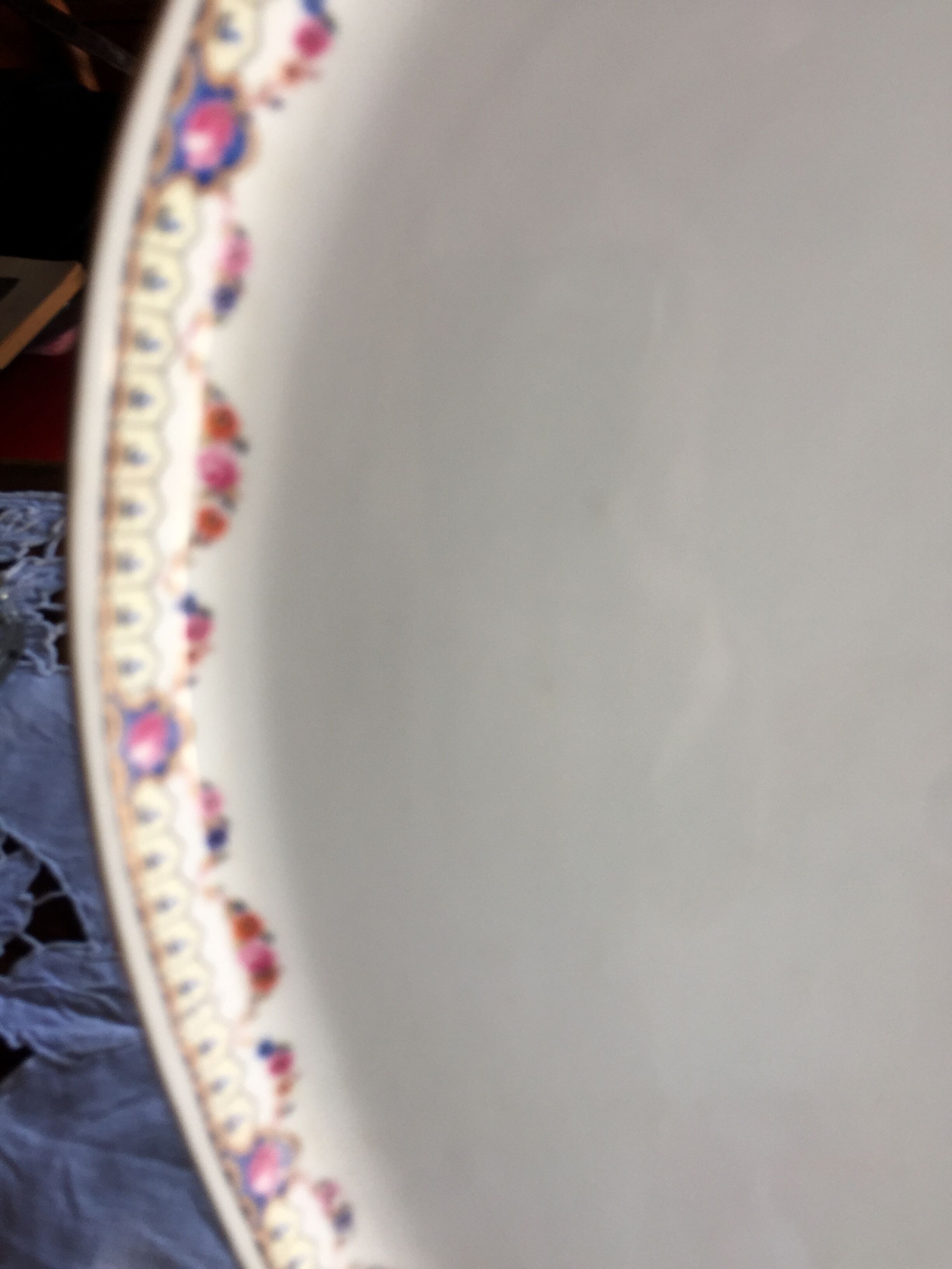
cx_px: 476
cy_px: 634
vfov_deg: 61.7
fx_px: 1063
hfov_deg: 48.2
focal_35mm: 29
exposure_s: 1/100
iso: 40
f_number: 2.2
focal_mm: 4.15
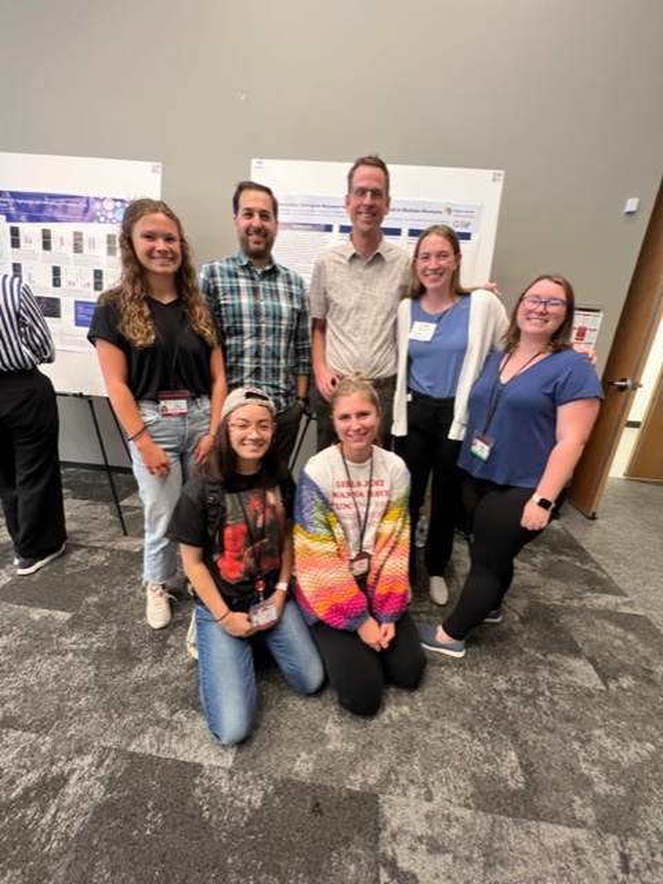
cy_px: 442
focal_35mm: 13
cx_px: 332
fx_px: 332
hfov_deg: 89.9
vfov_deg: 106.2
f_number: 1.8
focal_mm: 1.57
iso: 400
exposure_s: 1/60
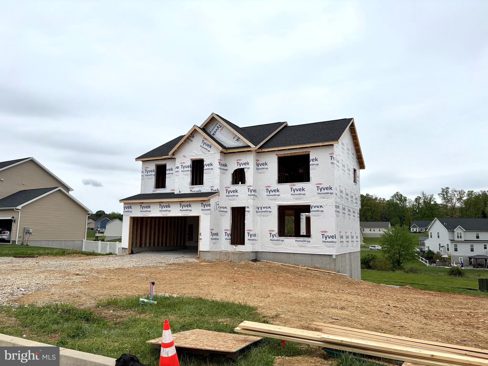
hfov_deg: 67.3
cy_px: 183
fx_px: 367
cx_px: 244
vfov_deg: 53.1
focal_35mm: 26
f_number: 1.6
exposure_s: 1/4608
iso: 64
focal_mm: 5.96
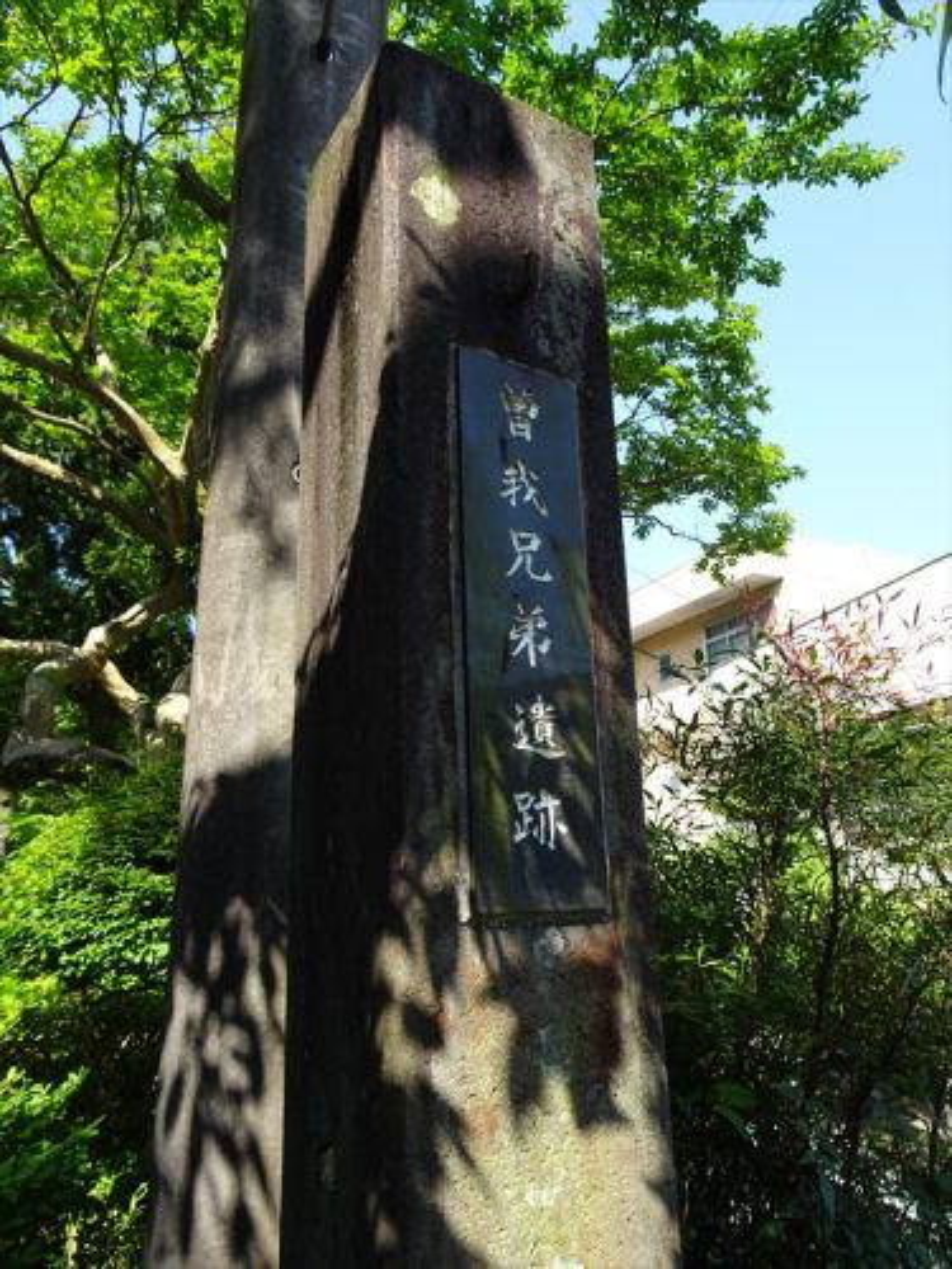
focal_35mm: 24
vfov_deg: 71.6
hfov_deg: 56.8
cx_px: 476
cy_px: 634
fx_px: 880
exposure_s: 1/250
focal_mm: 4.1
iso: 80
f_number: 3.5
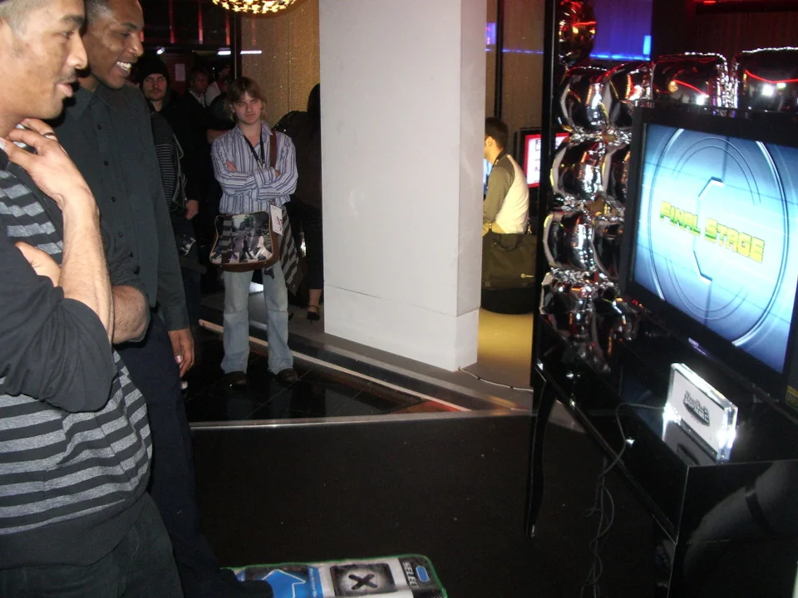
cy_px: 299
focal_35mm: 35
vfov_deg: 40.7
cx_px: 399
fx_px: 807
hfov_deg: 52.6
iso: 200
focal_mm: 5.8
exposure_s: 1/15
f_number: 2.6
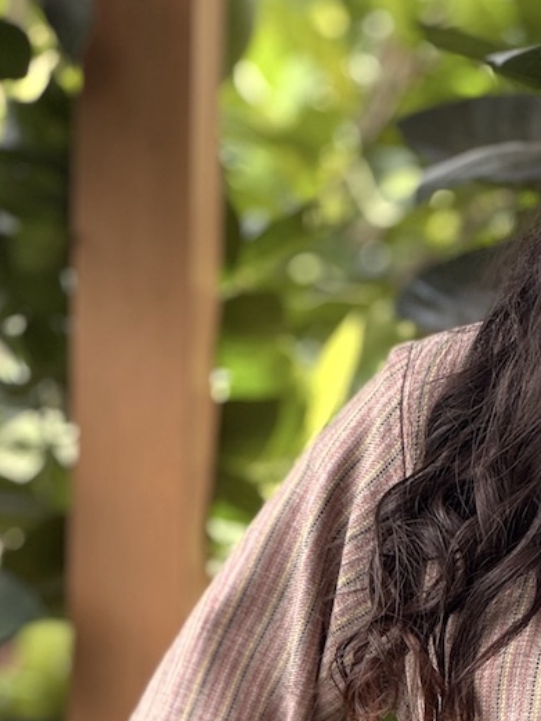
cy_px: 821
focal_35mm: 210
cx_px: 684
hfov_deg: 7.0
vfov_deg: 9.3
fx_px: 4374
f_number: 2.8
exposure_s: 1/99
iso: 50
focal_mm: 9
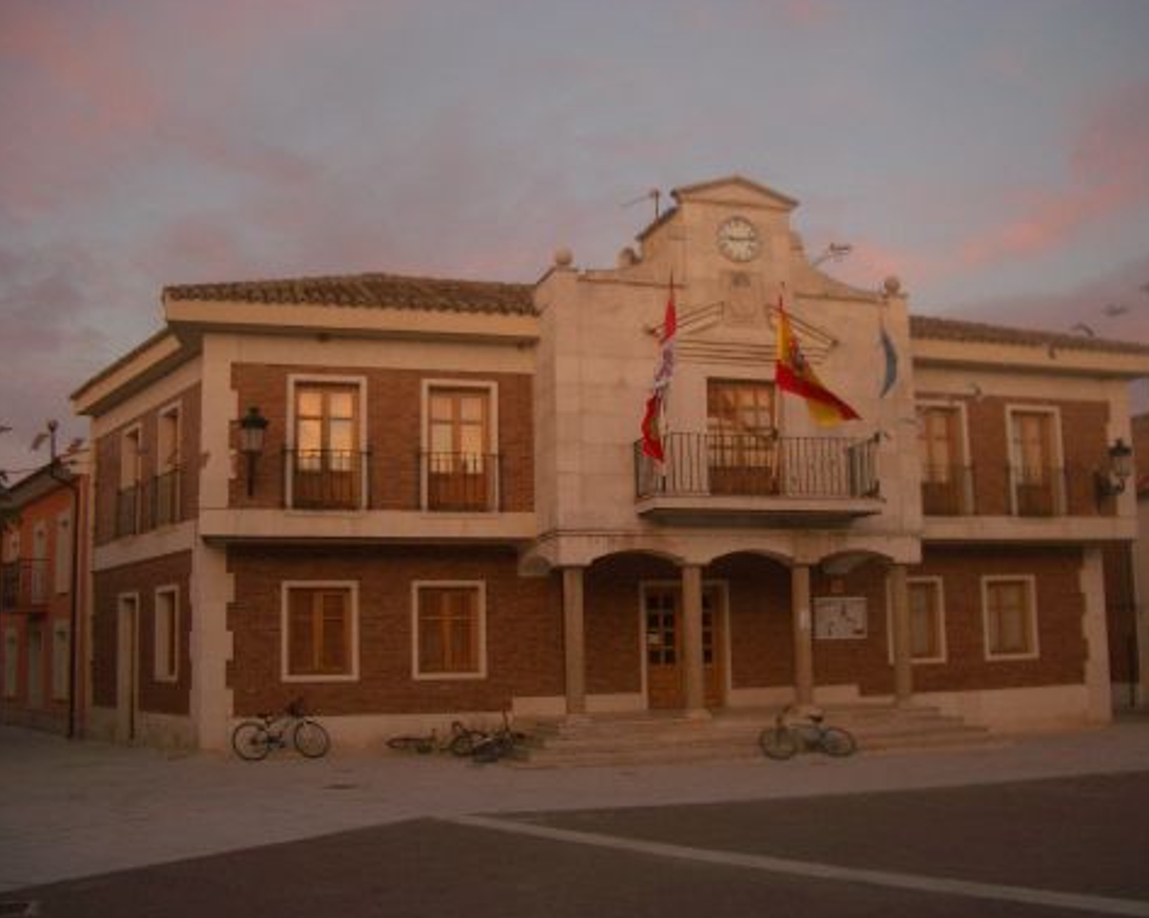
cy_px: 457
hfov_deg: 49.1
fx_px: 1258
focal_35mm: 37
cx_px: 615
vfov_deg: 40.1
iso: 100
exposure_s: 1/60
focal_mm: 5.8
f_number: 2.6
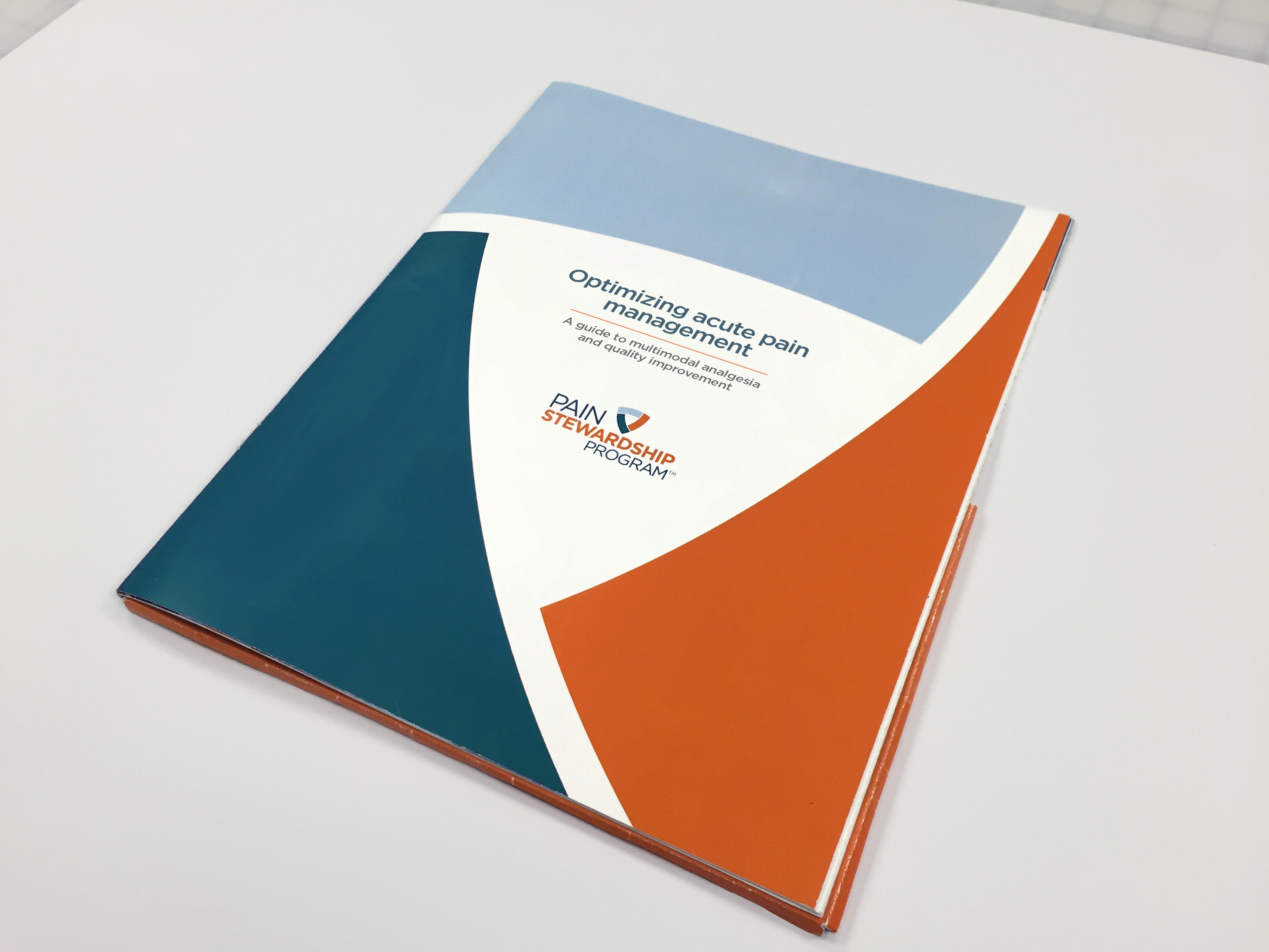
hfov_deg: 61.7
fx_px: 1063
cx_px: 634
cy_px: 476
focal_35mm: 29
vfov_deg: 48.2
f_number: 2.2
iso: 32
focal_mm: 4.15
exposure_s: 1/40
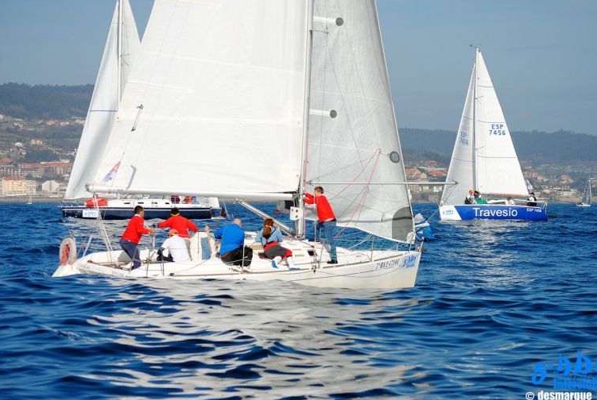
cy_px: 195
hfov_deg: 15.6
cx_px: 303
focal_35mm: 131
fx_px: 2177
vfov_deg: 10.5
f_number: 6.3
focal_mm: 82
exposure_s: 1/640
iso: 100
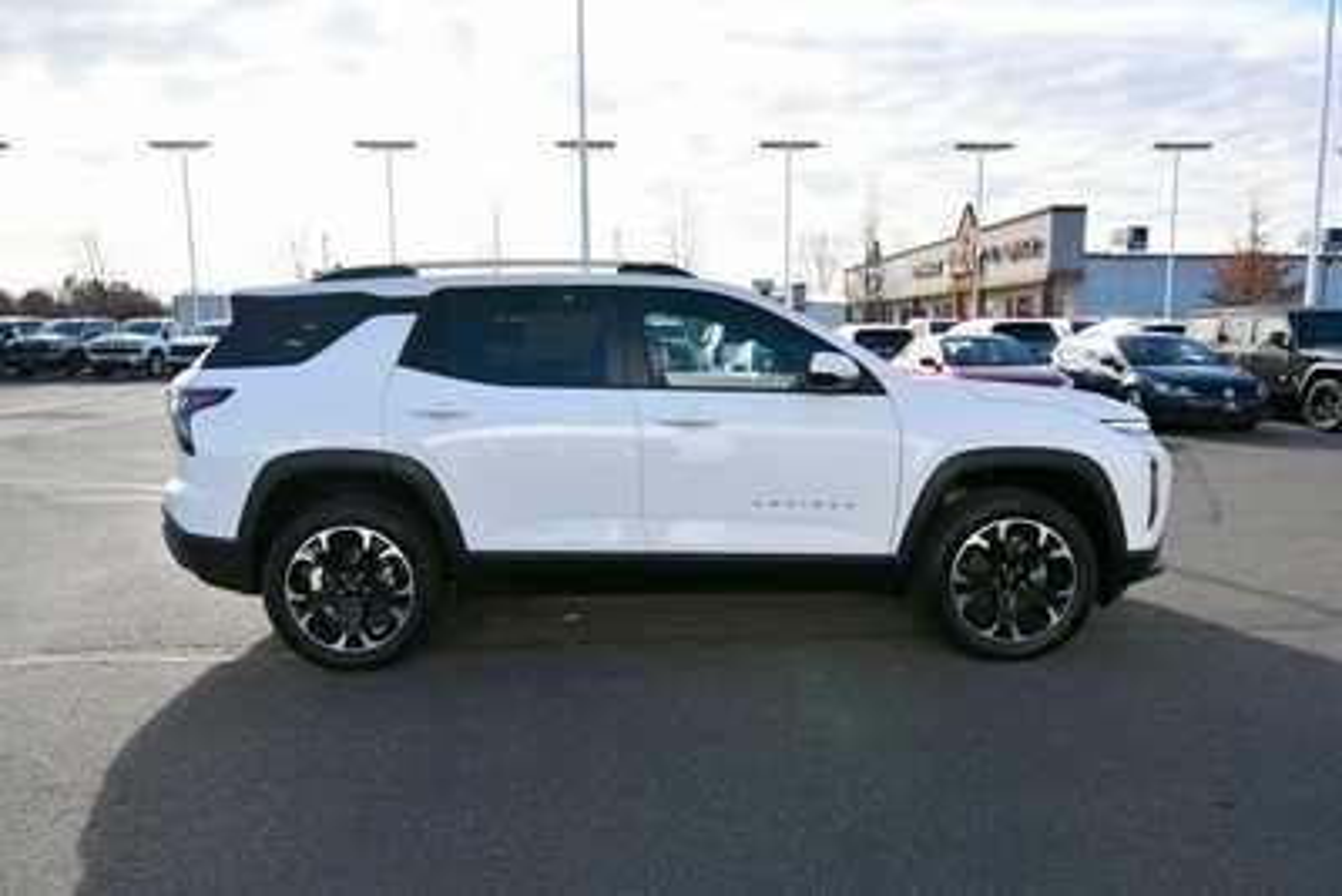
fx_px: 820
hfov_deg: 78.6
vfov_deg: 57.3
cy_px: 448
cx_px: 671
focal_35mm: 22
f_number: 8
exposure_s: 1/250
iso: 125
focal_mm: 15
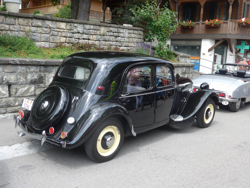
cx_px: 125
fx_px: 260
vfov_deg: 39.7
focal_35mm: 36
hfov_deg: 51.4
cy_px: 94
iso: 80
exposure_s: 1/320
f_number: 2.8
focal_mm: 7.5
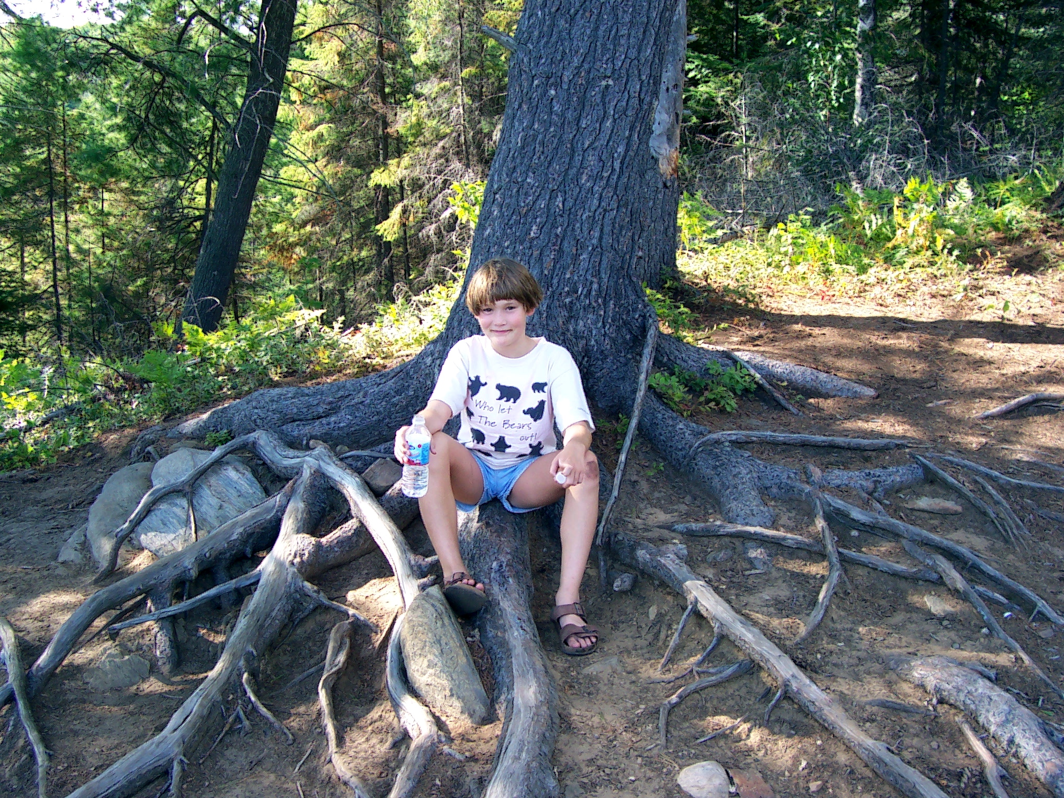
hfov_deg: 50.1
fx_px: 1137
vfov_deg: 38.7
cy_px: 399
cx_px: 532
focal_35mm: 37
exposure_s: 1/125
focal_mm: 5.6
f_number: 2.8
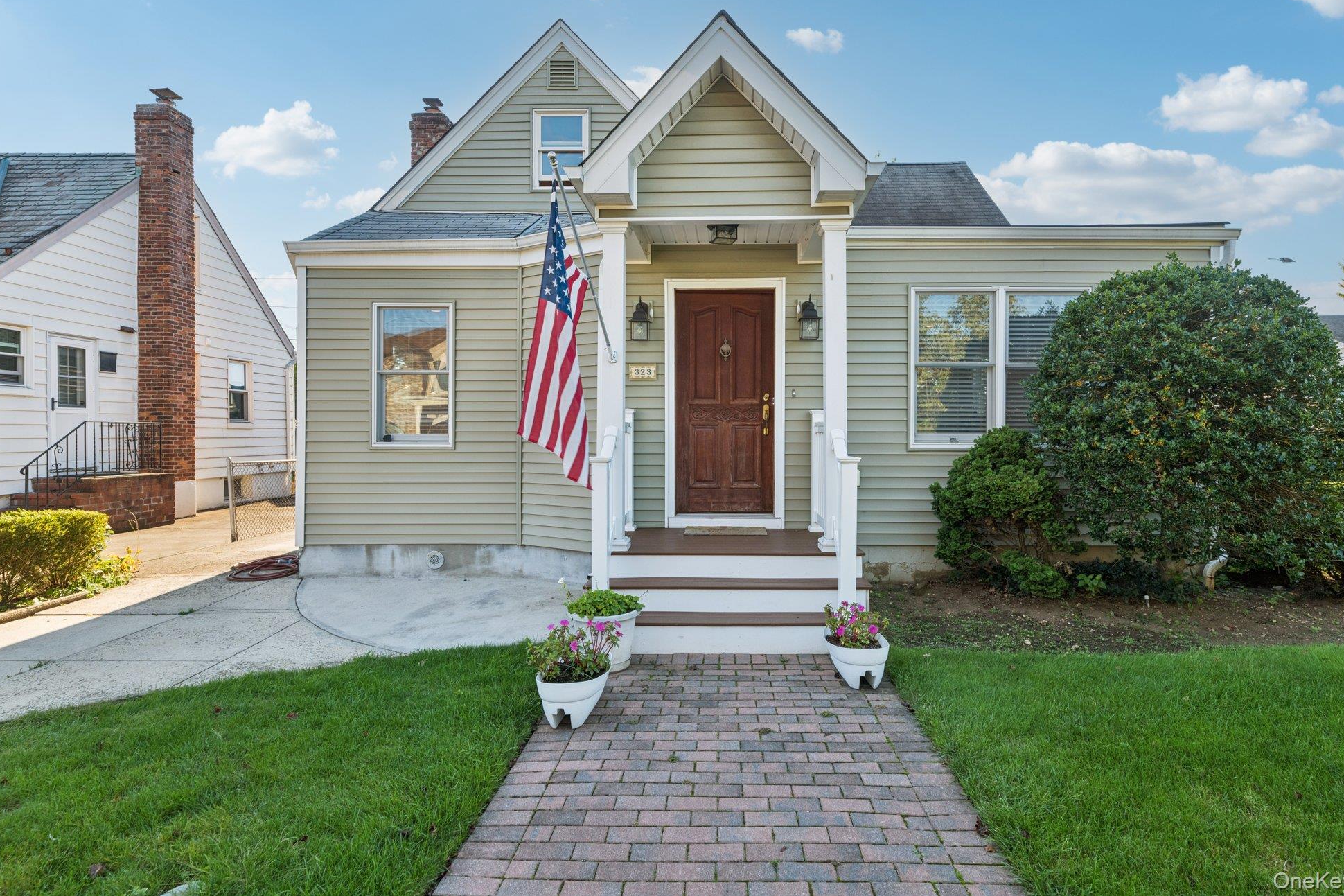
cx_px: 705
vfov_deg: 64.5
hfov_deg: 86.8
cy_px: 424
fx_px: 709
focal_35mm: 19
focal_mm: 18
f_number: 8
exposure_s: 1/100
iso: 200
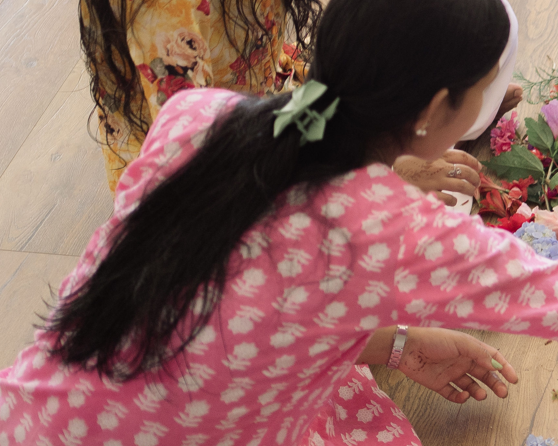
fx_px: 1899
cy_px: 166
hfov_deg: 15.5
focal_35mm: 115
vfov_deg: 13.4
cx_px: 830
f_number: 1.8
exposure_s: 1/200
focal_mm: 35
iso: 400
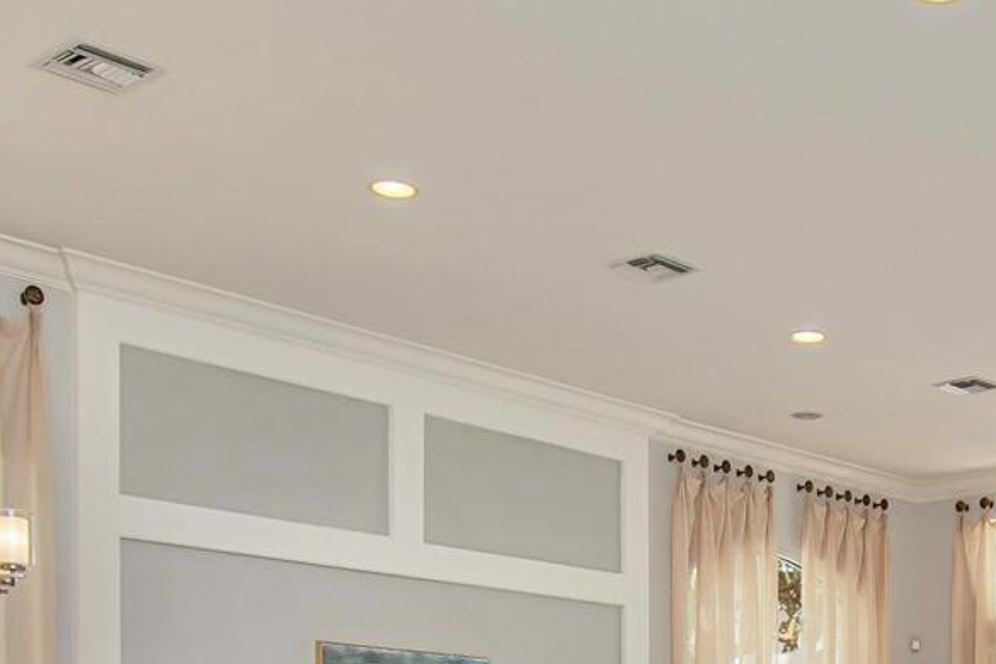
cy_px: 834
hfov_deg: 33.3
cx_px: 843
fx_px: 1598
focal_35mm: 58
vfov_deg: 21.5
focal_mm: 11
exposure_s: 1/125
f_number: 5.6
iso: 220
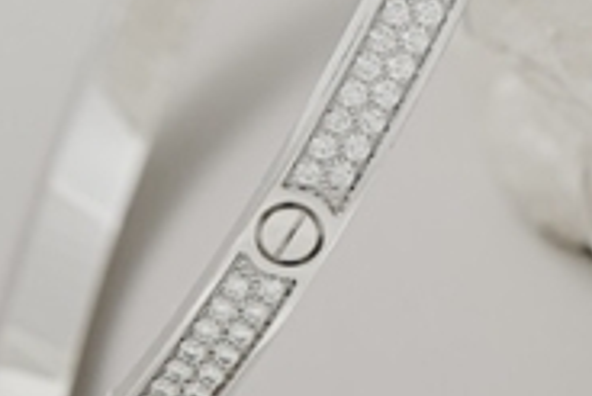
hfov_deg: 3.5
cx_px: 705
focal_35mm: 583
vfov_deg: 2.4
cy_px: 89
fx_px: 9594
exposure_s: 1/160
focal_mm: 105
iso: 50
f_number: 14
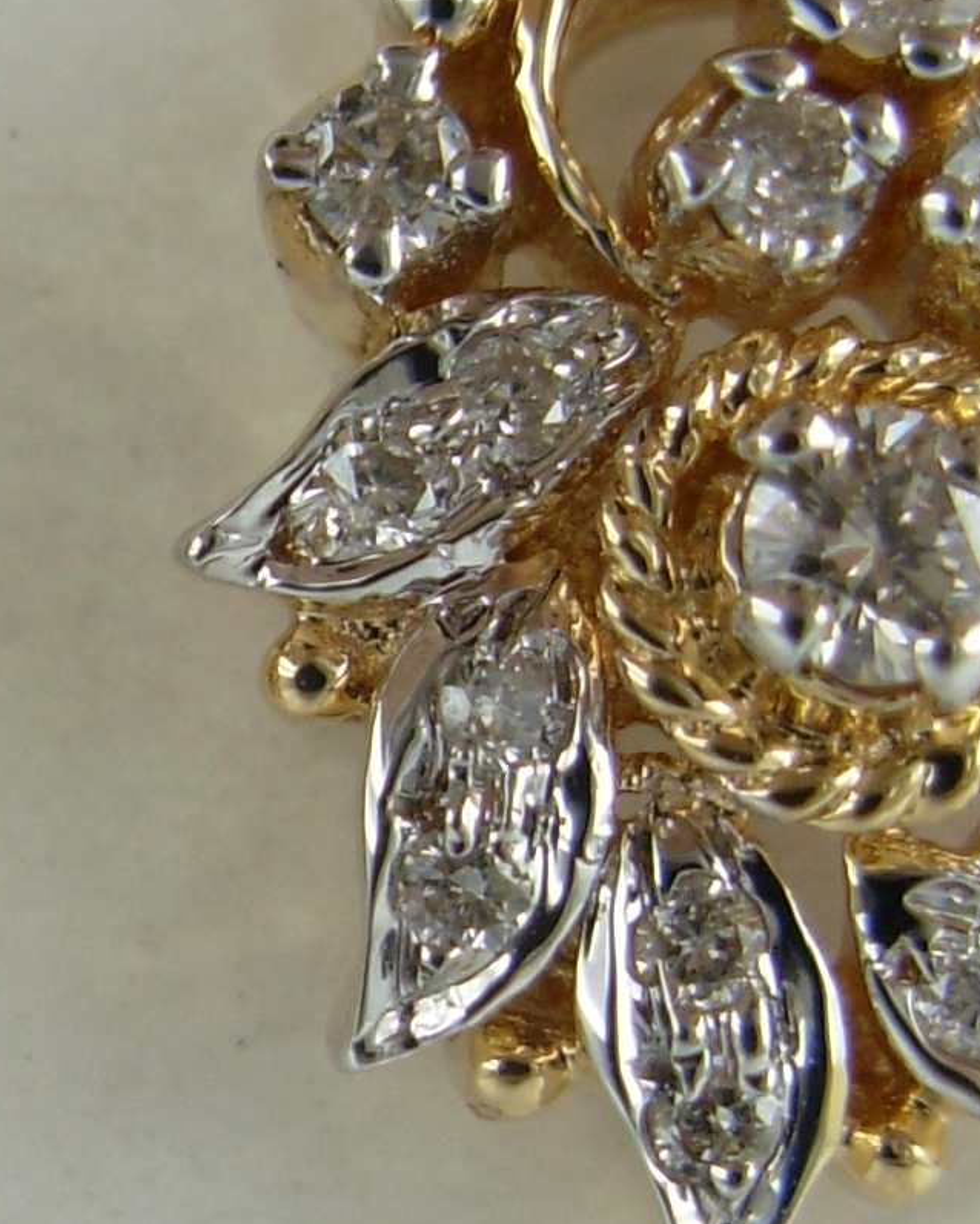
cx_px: -140
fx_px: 4748
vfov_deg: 14.7
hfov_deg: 11.6
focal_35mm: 131
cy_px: 826
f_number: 2.9
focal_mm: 6.3
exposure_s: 1/222
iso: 50
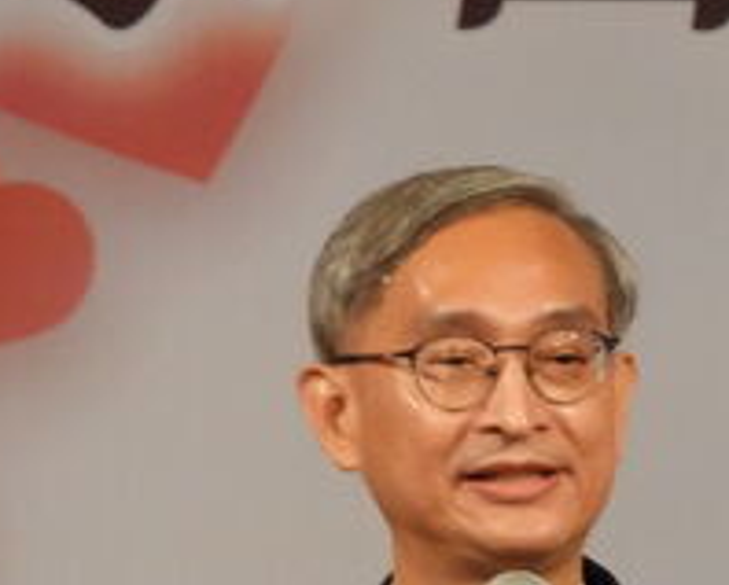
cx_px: 482
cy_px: 706
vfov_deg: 1.1
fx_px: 30683
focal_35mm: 1420
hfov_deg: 1.4
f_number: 4
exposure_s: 1/60
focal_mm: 183.43
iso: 2500
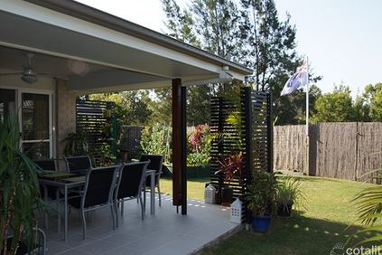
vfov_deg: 43.6
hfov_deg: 61.9
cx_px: 191
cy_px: 128
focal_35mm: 30
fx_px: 318
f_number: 6.3
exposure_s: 1/100
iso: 100
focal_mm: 18
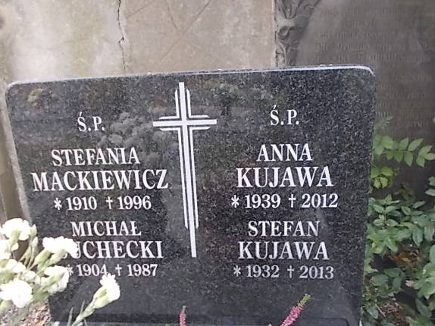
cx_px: 211
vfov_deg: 48.2
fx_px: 364
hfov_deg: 61.7
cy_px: 155
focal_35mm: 29
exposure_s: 1/40
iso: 80
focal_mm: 4.6
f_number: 3.2
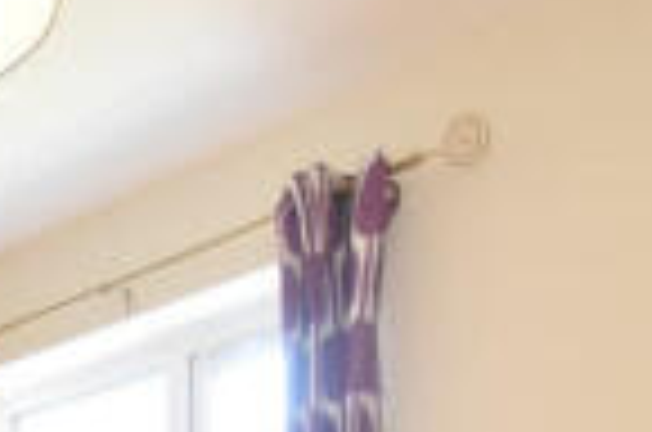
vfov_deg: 16.7
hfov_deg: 25.8
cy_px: 767
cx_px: -178
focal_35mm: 68
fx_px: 1229
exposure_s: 1/125
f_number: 4
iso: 800
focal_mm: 10
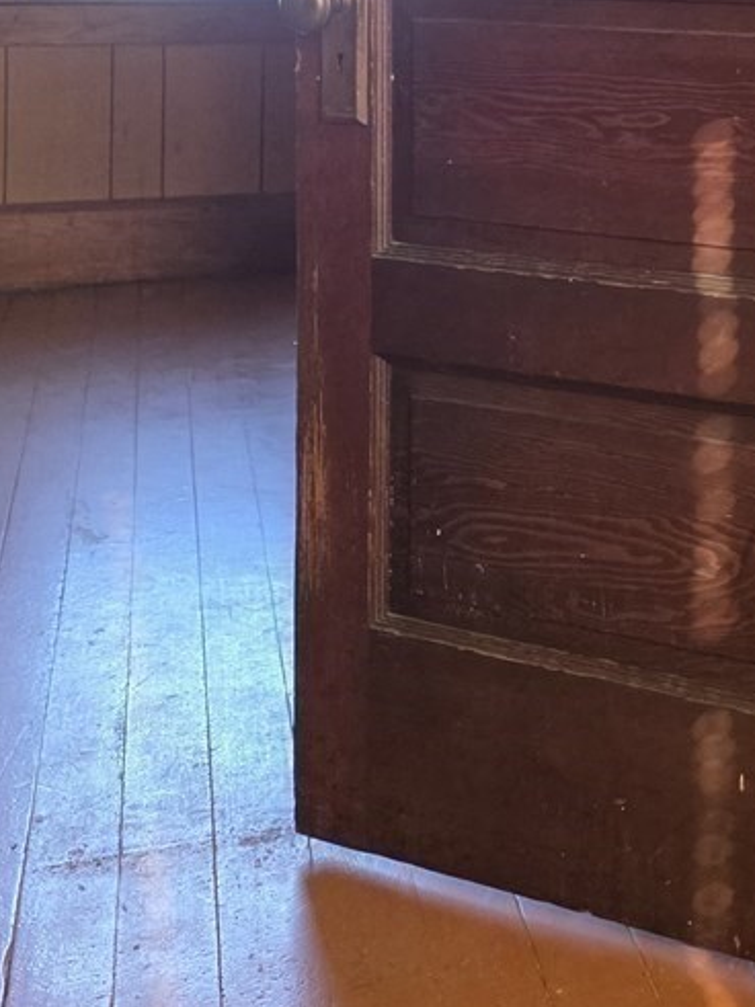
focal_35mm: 72
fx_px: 2095
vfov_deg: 25.6
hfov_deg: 18.3
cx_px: 1114
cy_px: -23
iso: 320
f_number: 1.7
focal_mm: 6.3
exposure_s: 1/120
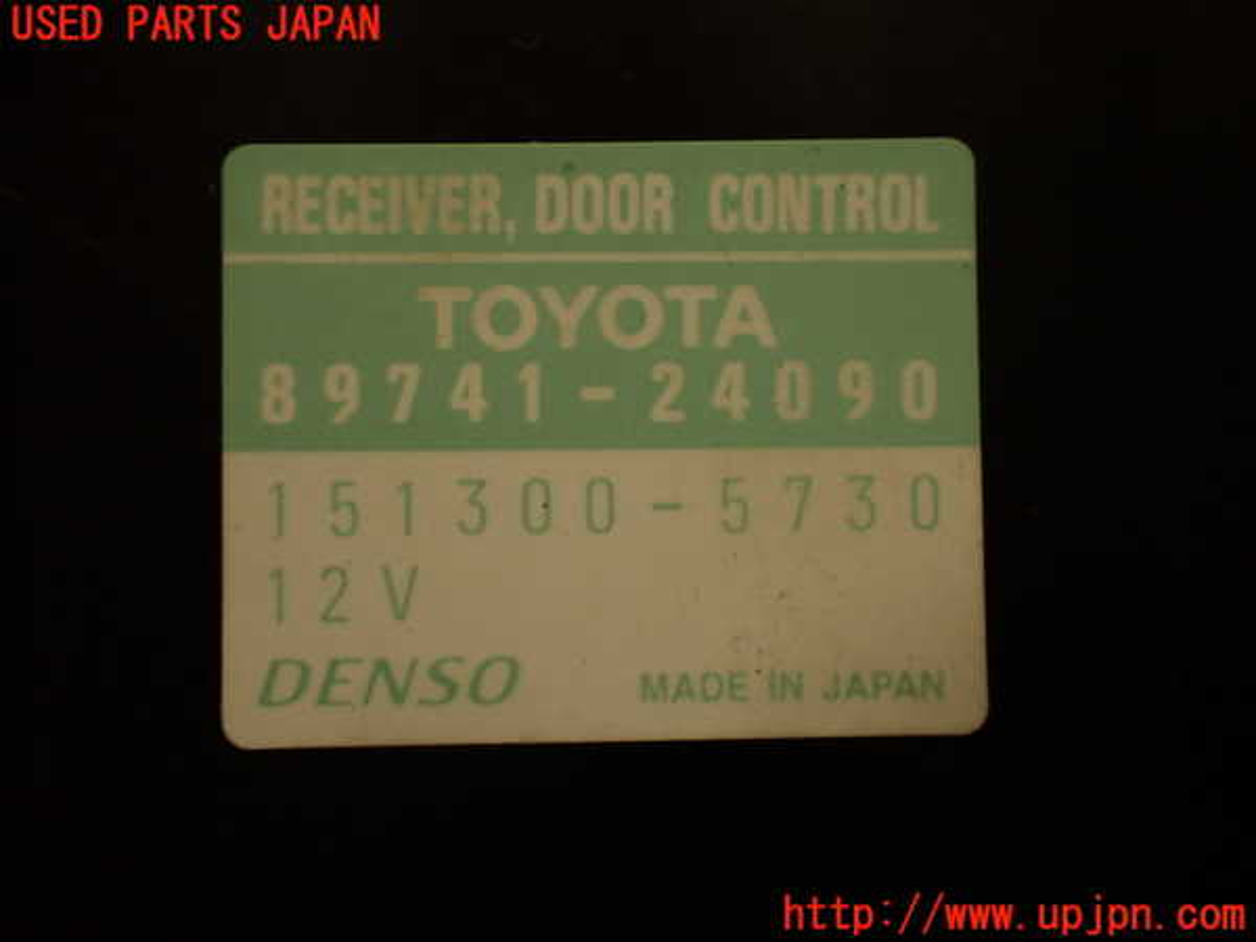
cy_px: 471
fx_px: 1161
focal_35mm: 32
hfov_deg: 56.8
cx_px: 628
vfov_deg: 44.2
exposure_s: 1/50
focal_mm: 5.79
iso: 200
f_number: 2.4
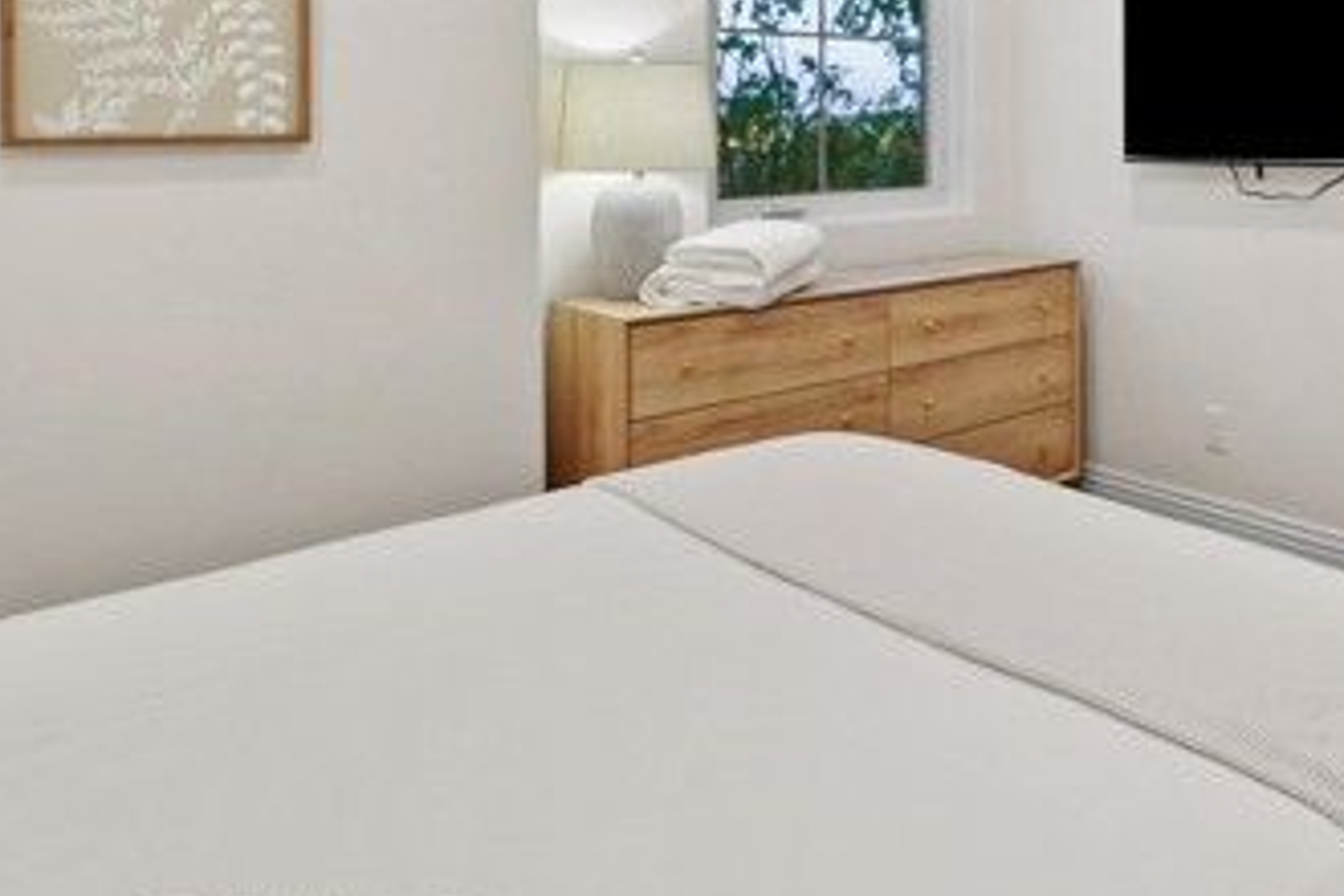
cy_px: 124
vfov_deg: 39.8
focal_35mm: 31
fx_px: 1157
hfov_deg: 53.0
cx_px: 1206
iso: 1250
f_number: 8
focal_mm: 16
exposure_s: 1/15
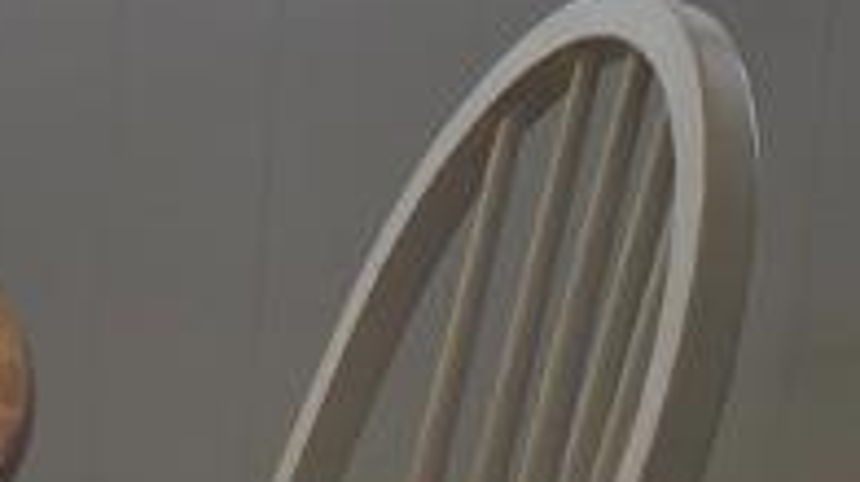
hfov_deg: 10.1
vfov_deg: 6.3
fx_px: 4376
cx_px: -1022
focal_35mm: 192
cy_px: 64
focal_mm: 6.3
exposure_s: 1/120
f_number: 1.7
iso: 25
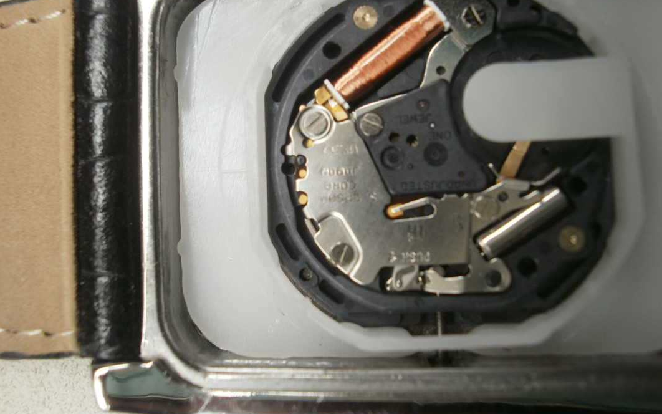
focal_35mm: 33
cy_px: 172
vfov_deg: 38.2
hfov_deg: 58.1
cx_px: 331
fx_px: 595
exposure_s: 1/60
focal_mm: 5.45
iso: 100
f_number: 2.9
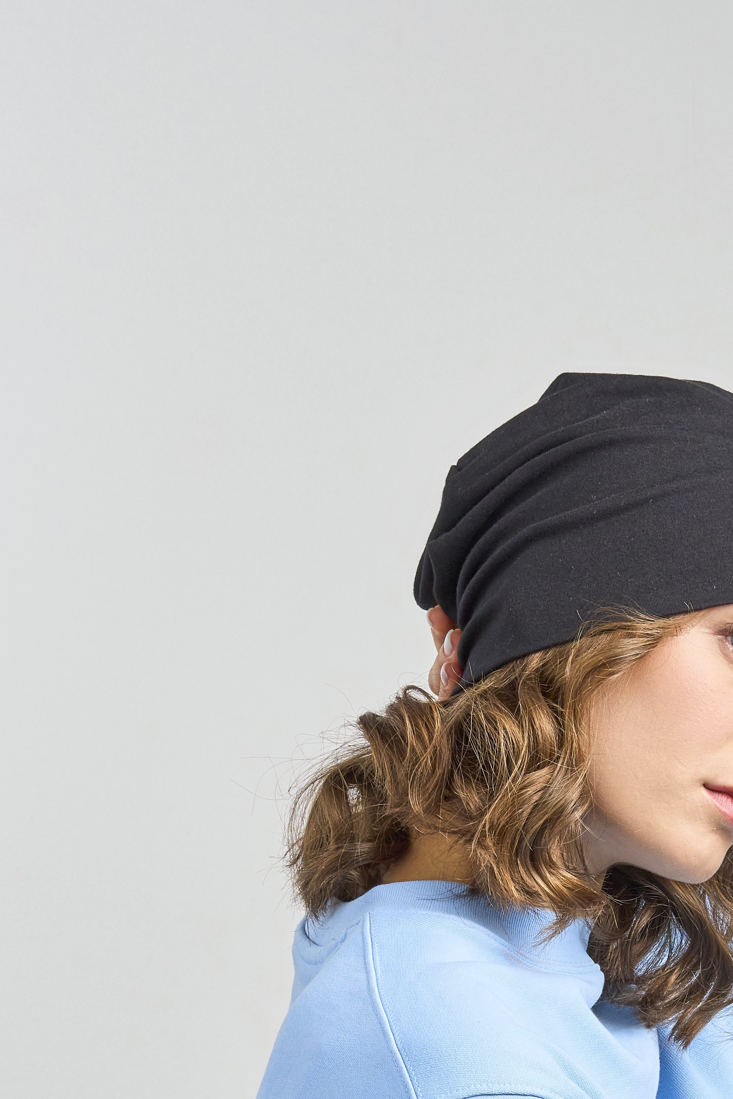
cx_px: 649
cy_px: 1026
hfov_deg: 9.5
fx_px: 4398
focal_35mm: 144
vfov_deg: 14.1
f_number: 9
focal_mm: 50
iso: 320
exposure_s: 1/160
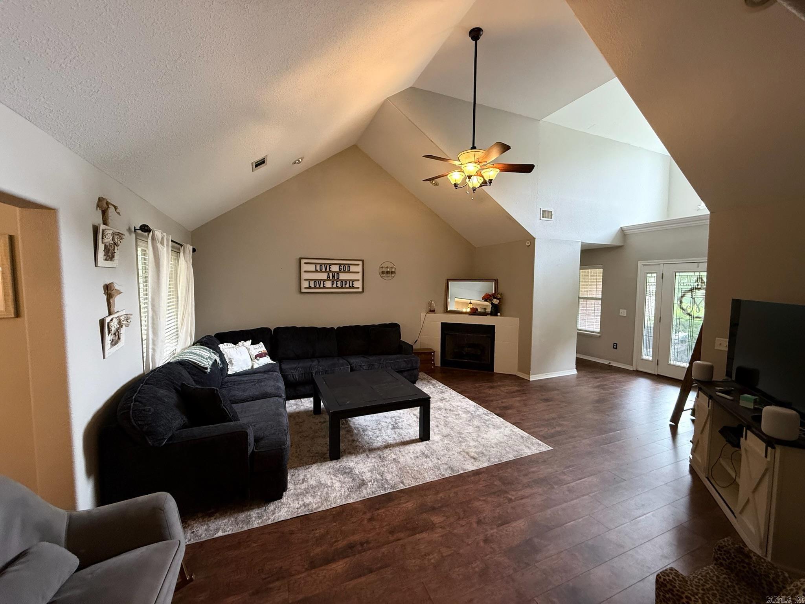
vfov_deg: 85.7
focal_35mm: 14
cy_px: 302
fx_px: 326
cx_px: 402
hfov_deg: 102.1
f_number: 2.2
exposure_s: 1/60
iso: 400
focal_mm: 2.22
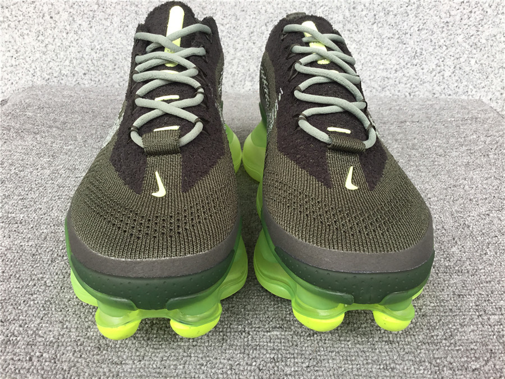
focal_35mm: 31
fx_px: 452
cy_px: 190
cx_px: 252
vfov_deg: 45.4
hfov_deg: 58.4
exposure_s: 1/100
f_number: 2.4
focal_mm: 3.3
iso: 40
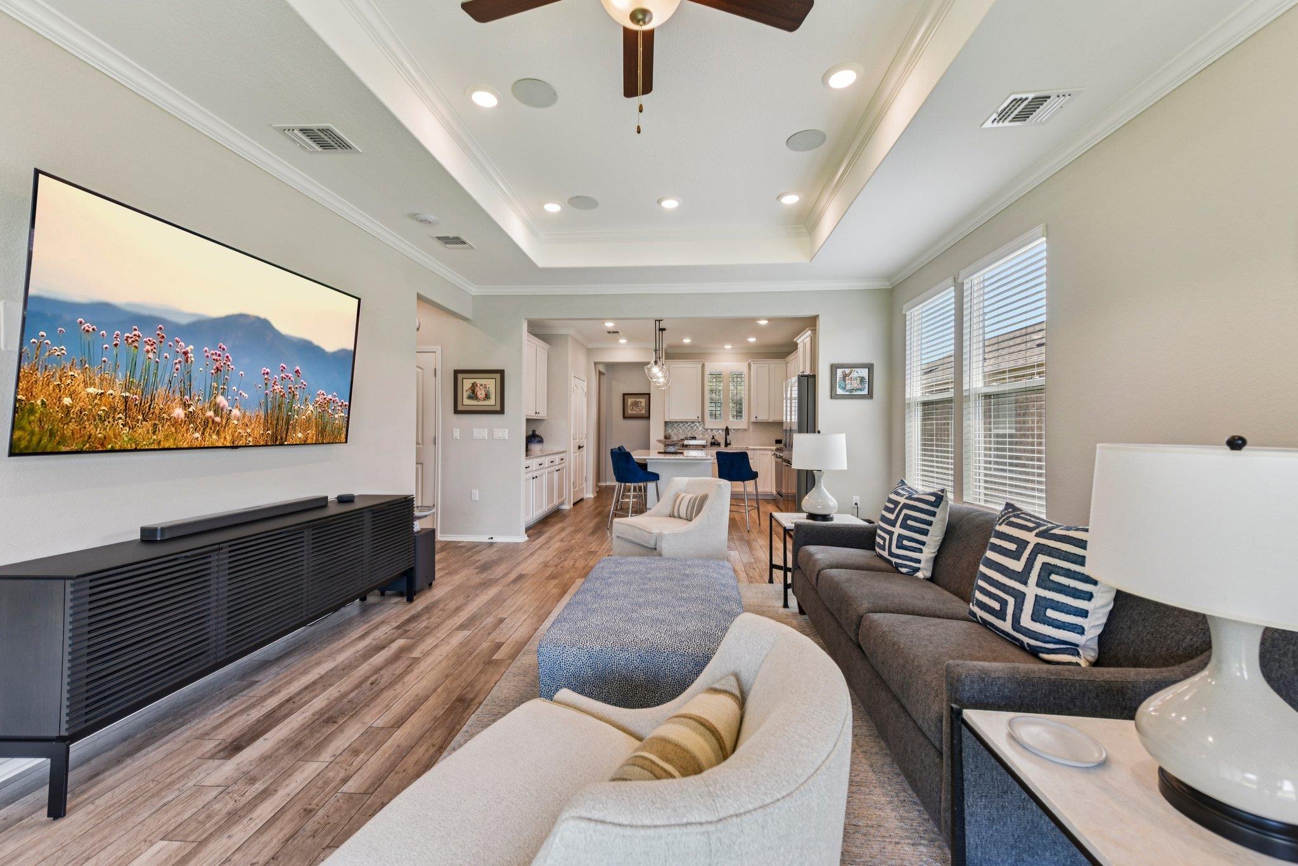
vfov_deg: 81.2
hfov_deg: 104.2
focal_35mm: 14
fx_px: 505
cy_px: 433
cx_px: 649
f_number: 8
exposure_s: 1/10
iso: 100
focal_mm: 14
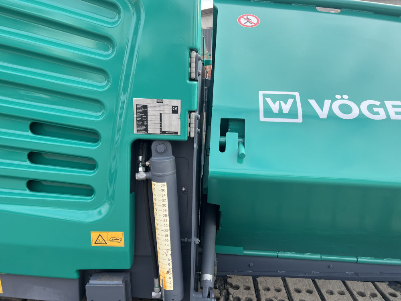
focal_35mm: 26
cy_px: 150
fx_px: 301
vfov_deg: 53.1
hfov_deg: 67.3
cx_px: 200
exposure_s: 1/965
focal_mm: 5.7
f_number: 1.5
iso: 50
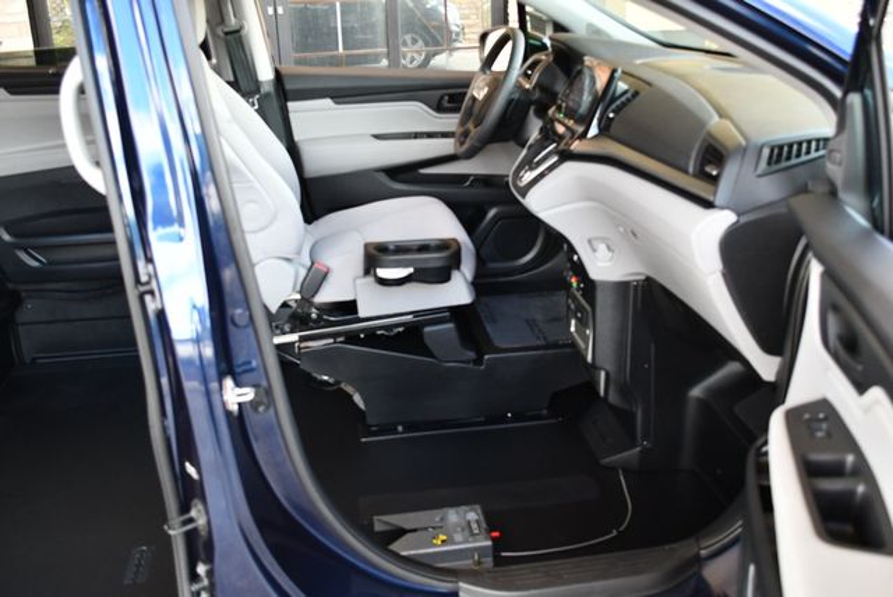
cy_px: 298
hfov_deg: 53.1
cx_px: 446
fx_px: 894
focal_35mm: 36
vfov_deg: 36.9
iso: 800
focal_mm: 18
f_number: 3.5
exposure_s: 1/200
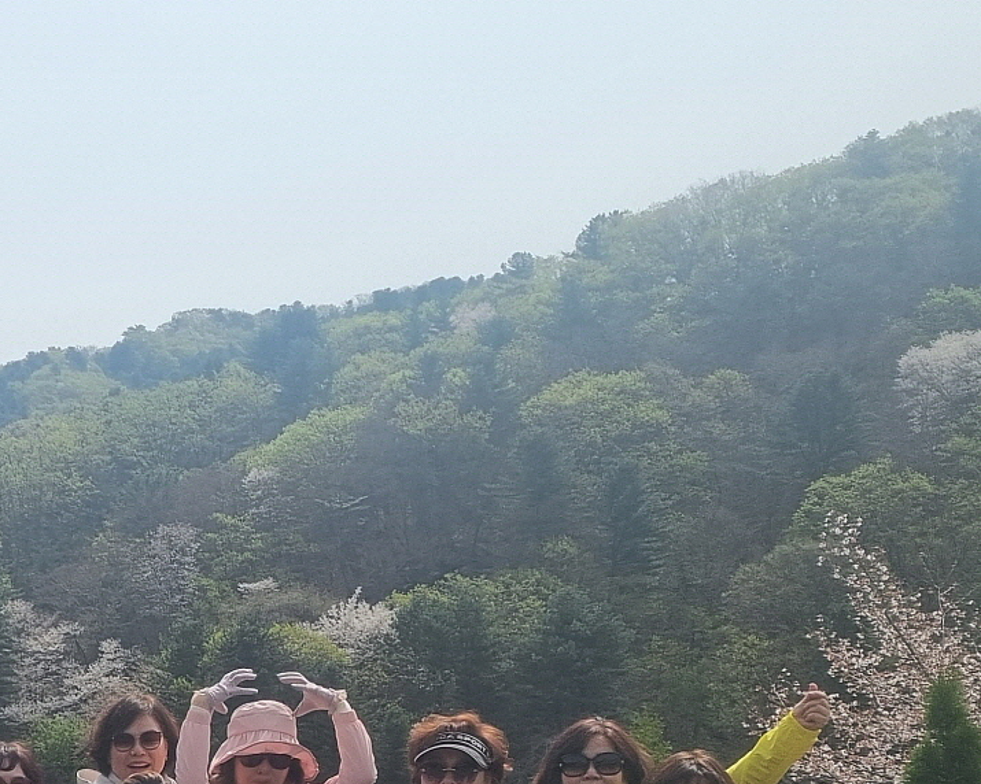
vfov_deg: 20.6
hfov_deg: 23.8
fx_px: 2061
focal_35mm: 71
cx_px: -263
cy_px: 843
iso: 50
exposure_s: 1/4576
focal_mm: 5.4
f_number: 1.8
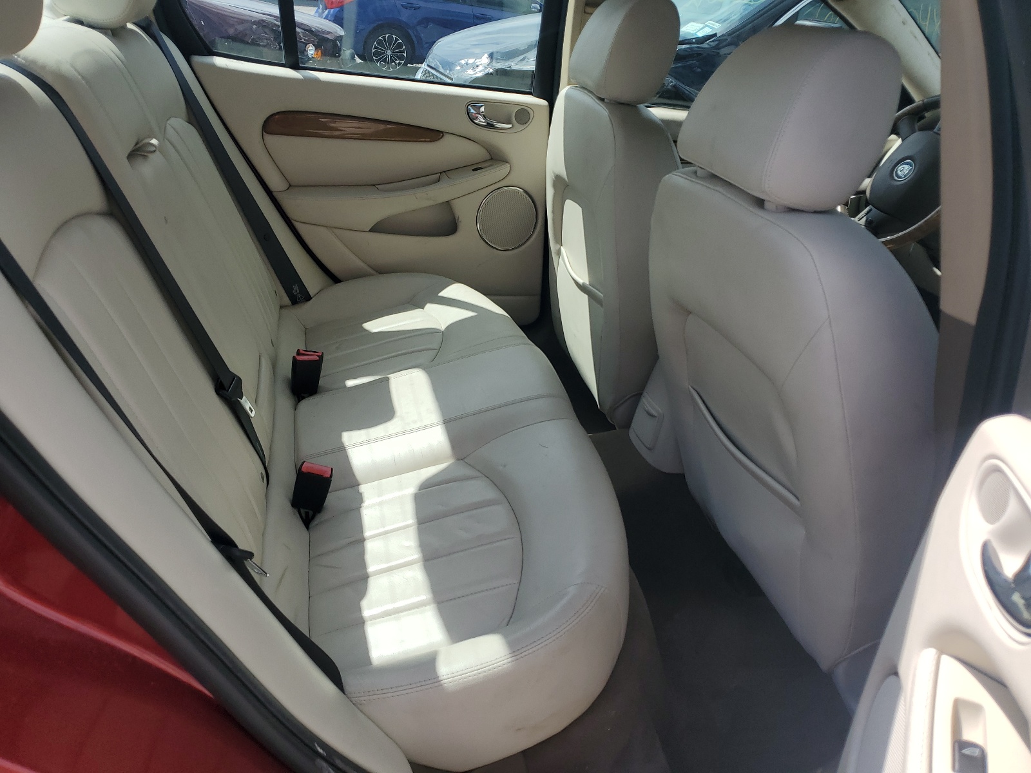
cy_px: 386
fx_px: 774
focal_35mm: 26
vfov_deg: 53.1
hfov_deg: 67.3
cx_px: 516
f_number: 1.5
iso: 50
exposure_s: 1/2500
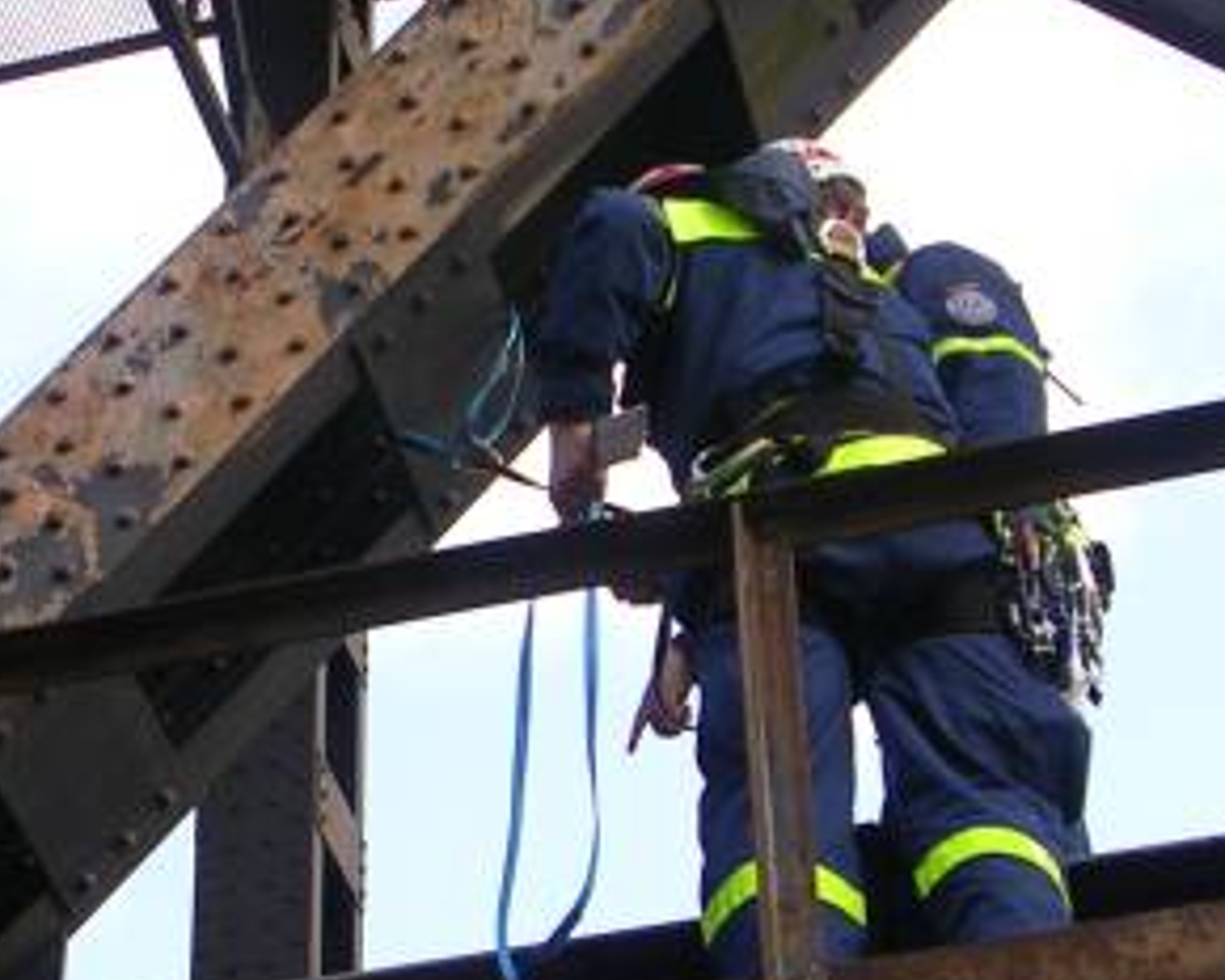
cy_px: 638
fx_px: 4133
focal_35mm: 114
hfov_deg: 16.7
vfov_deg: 13.5
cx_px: 237
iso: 50
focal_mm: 8
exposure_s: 1/140
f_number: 3.2
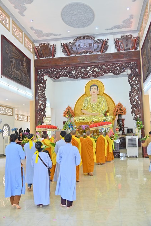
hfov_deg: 37.9
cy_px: 111
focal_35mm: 35
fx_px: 220
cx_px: 74
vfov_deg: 54.4
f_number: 4
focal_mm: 34
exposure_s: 1/125
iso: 800
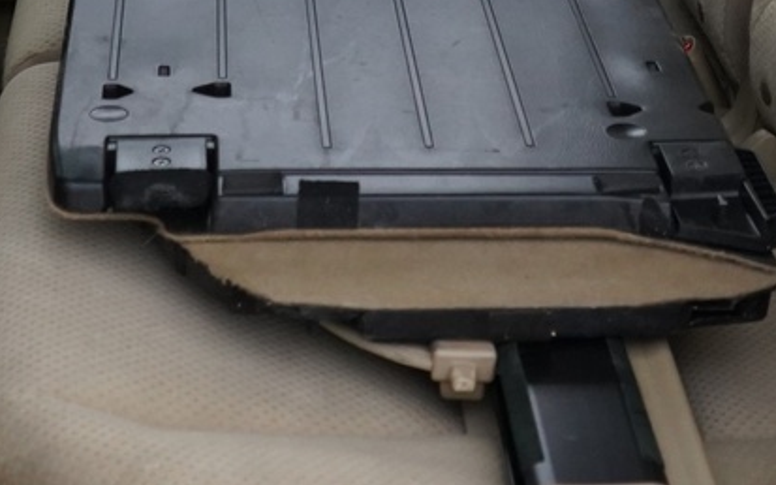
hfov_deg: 18.6
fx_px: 2368
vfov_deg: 11.1
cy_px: -303
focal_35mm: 112
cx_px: 489
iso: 2000
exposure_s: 1/40
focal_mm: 28
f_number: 3.5
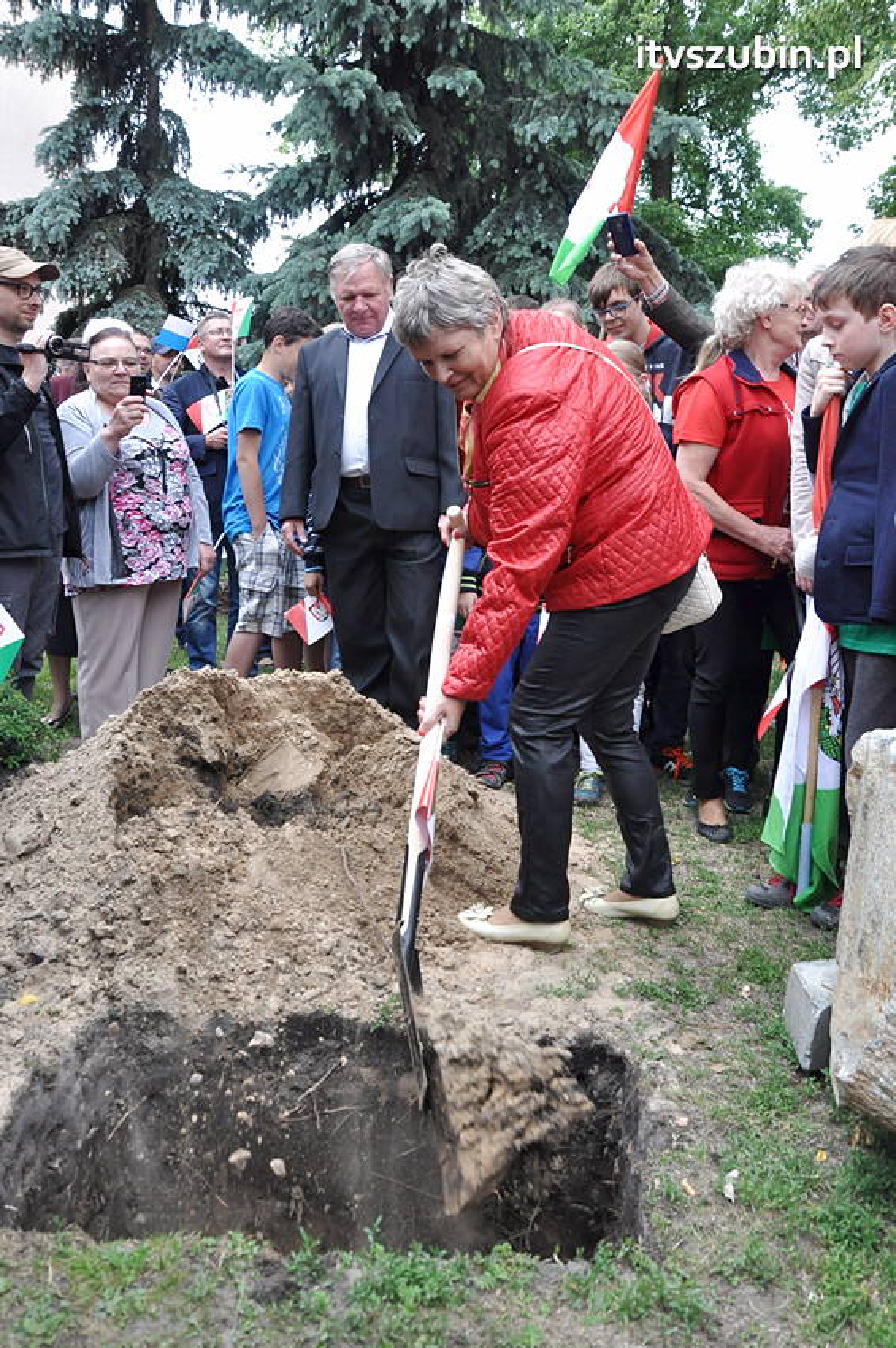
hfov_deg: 47.8
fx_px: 1010
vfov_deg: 67.4
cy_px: 674
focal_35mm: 27
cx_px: 448
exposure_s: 1/320
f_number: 7.1
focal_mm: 18
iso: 1250
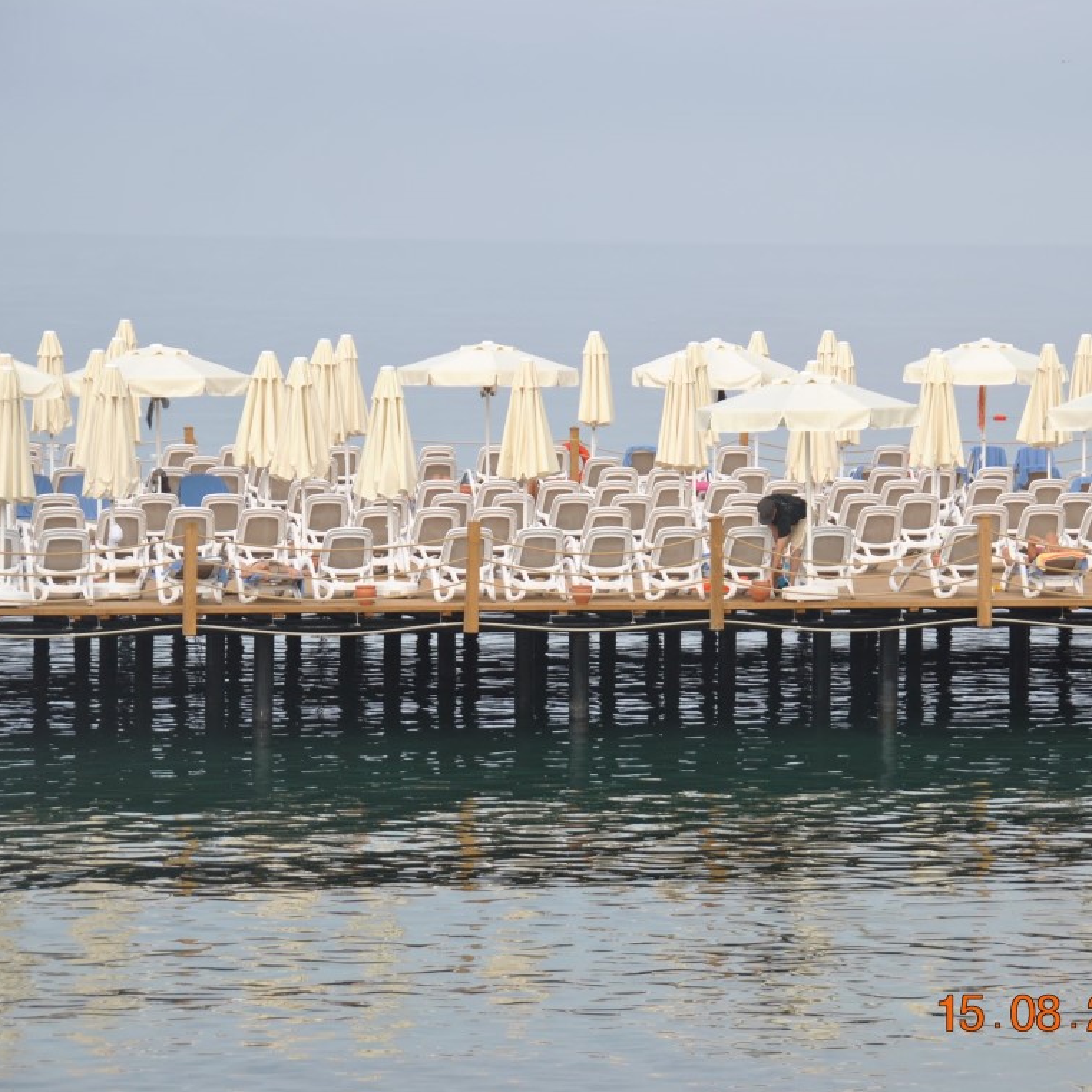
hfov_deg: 10.1
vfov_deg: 10.1
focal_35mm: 173
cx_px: 676
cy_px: 546
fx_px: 6174
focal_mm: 90
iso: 160
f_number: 5.6
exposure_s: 1/500
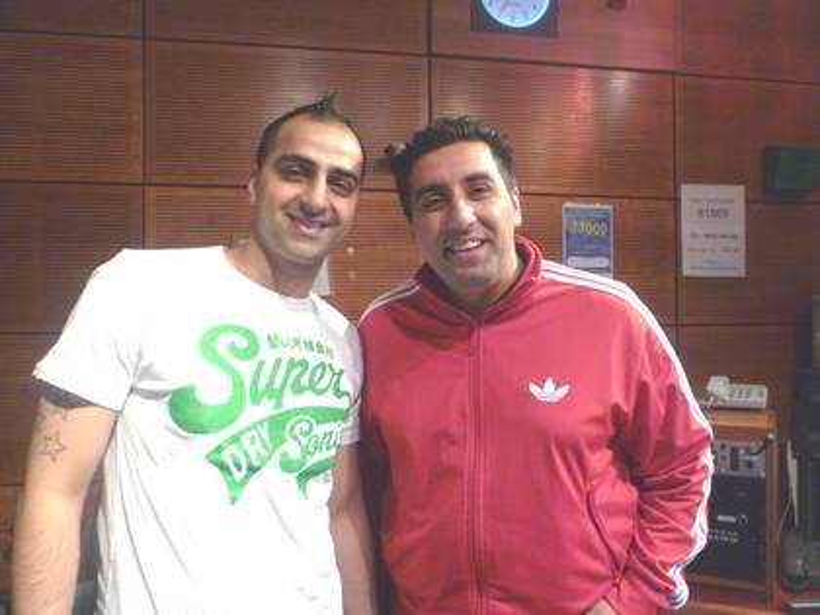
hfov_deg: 60.0
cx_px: 410
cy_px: 308
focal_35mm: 30
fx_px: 711
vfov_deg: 46.8
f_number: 3.3
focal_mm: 5.3
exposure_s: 1/8
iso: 400
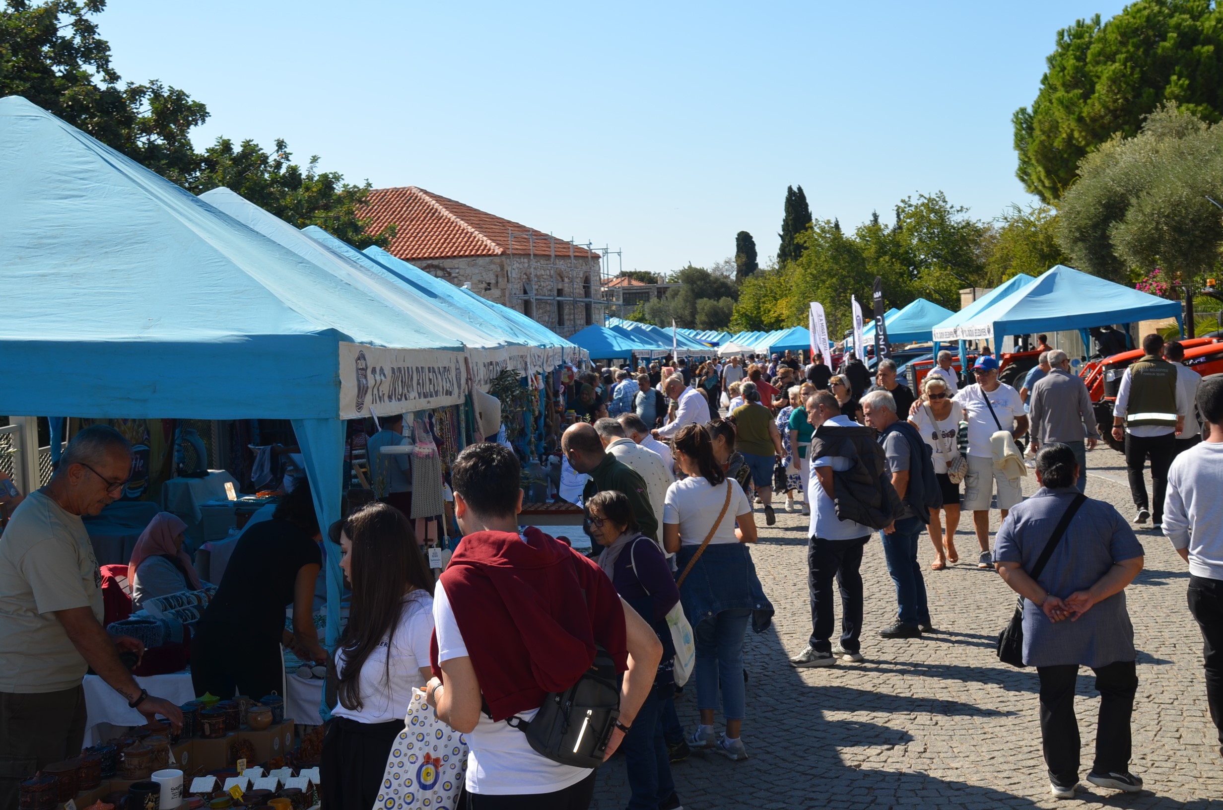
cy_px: 405
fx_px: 1576
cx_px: 612
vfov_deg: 28.8
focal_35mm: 46
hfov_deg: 42.4
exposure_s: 1/200
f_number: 8
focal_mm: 31
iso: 100
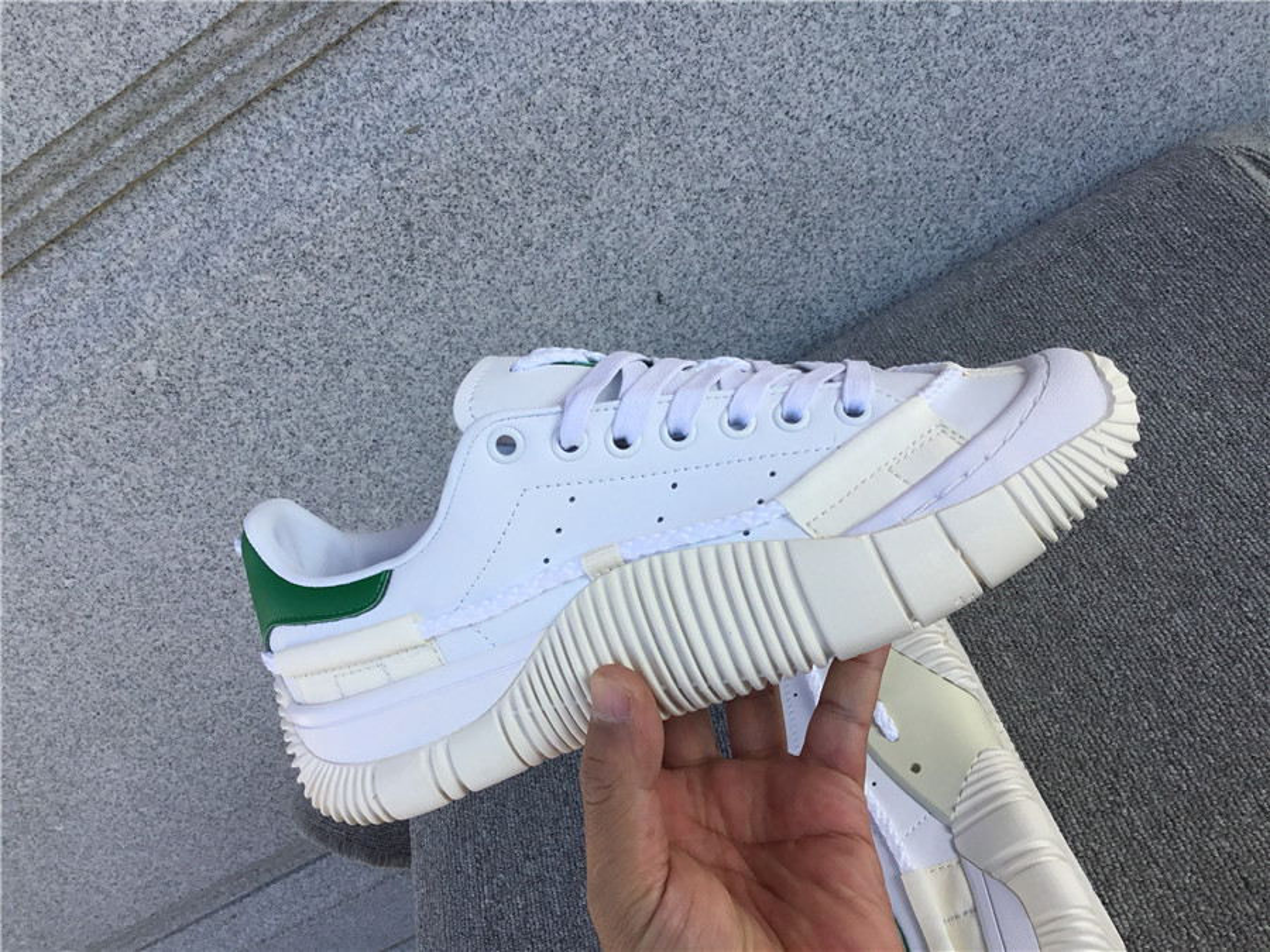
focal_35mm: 31
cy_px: 476
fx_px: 1137
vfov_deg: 45.4
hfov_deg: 58.4
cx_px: 635
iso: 25
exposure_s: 1/519
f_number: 2.4
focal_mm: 3.3
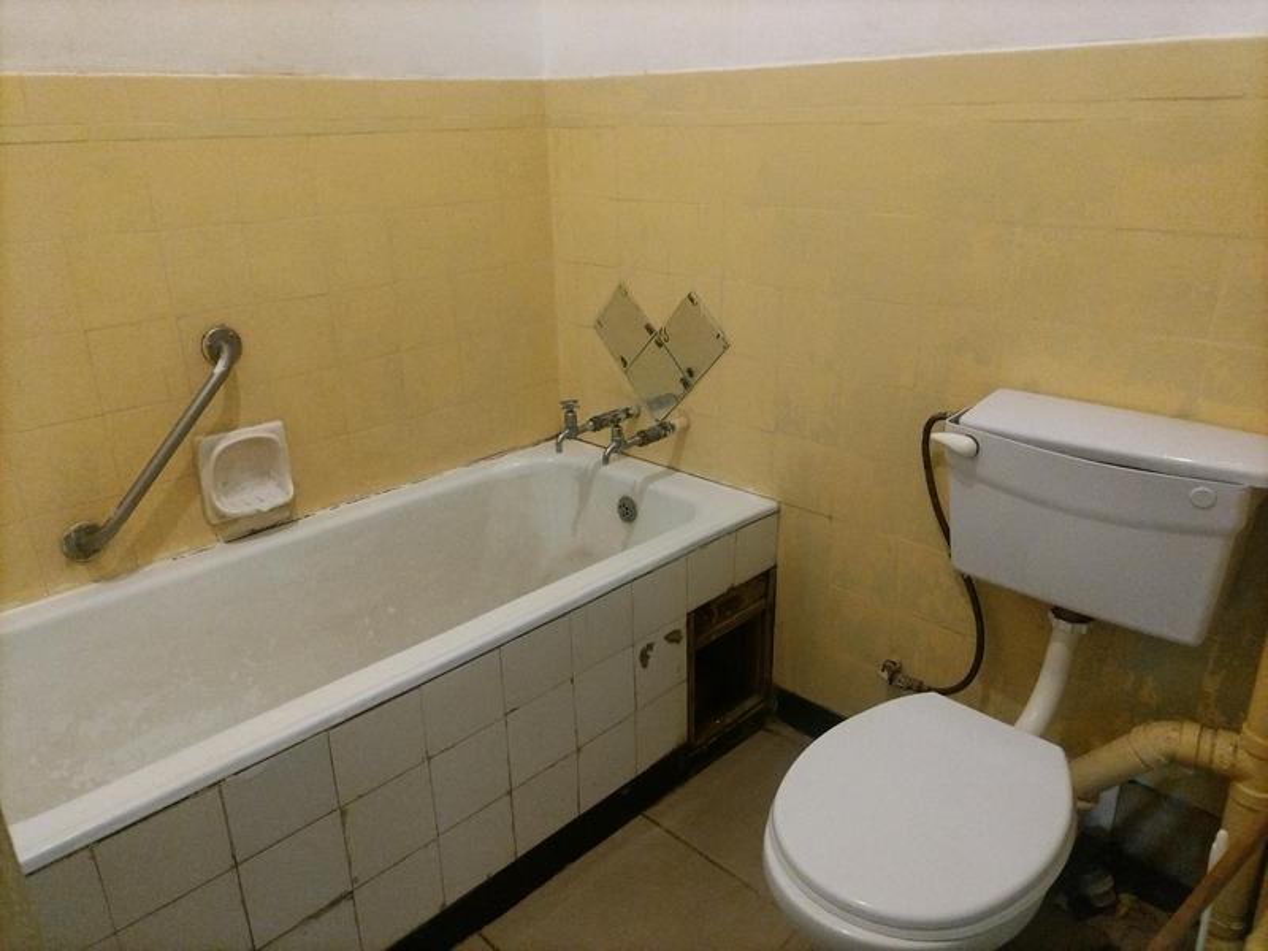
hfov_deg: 67.3
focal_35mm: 26
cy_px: 476
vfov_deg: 53.1
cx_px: 634
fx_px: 952
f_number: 1.8
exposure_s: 1/50
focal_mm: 4.7
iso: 2877
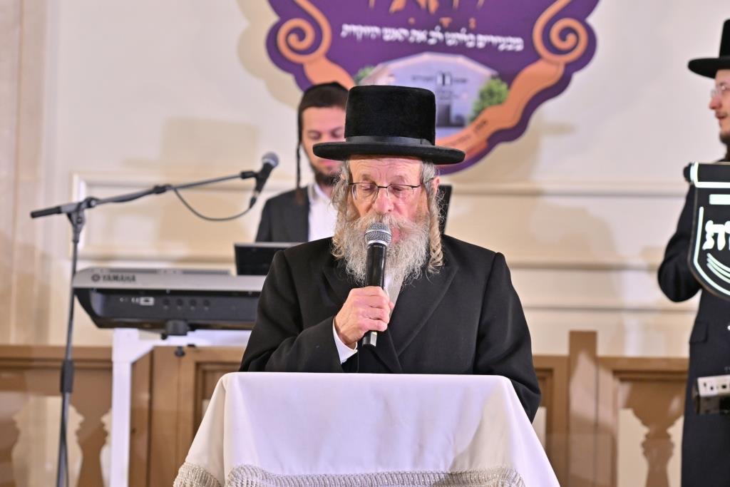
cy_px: 244
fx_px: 3650
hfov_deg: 11.4
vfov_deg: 7.6
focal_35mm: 180
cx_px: 365
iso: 500
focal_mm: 120
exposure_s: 1/160
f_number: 4
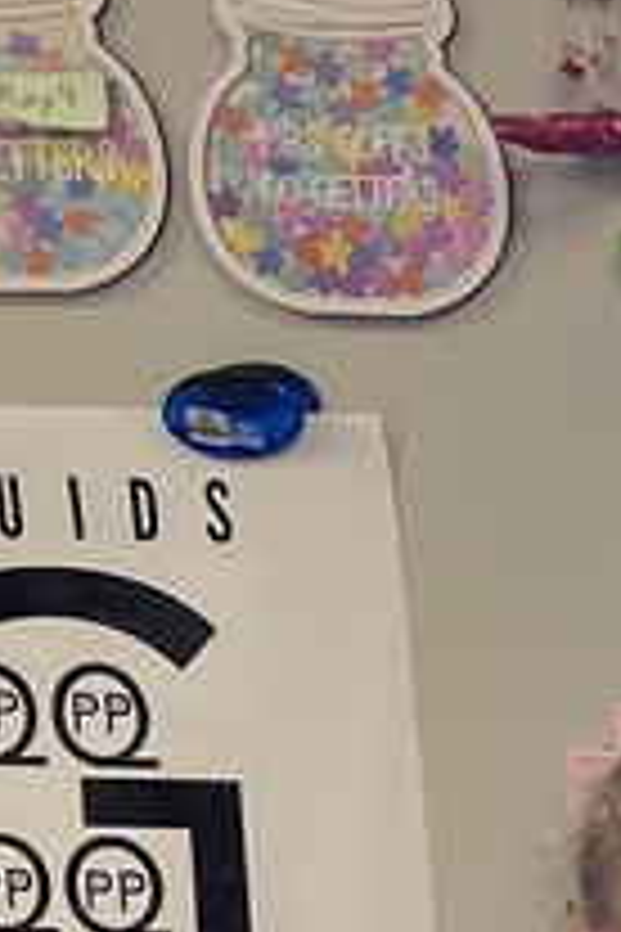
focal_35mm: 134
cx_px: 2223
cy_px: 1369
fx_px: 3467
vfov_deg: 14.4
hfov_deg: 7.9
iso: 100
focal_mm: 5.7
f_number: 1.5
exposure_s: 1/120
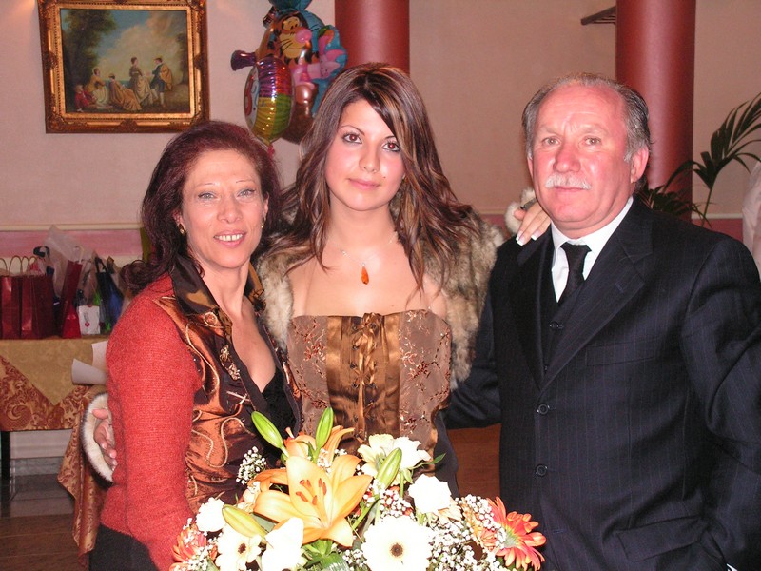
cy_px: 286
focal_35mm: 63
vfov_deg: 23.3
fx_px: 1385
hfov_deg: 30.7
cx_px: 380
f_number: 3.3
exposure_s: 1/80
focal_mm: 10.6
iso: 200
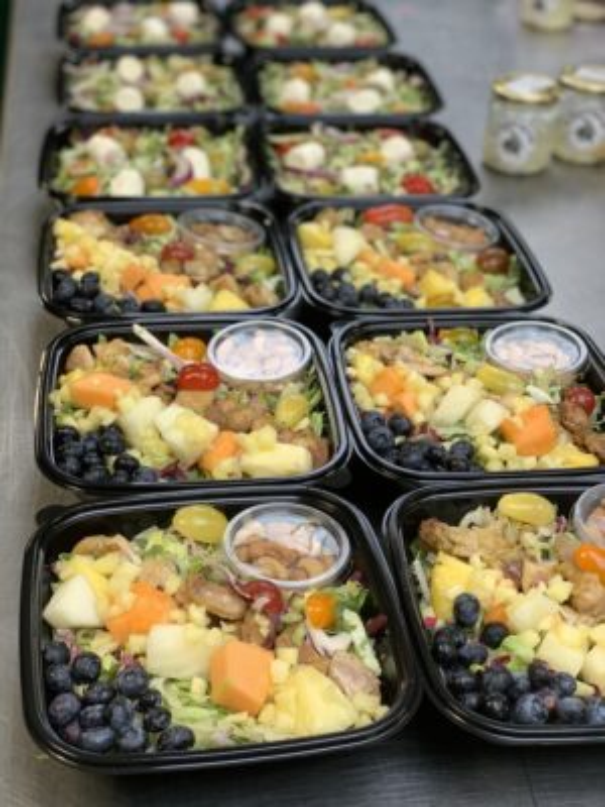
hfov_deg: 28.0
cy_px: 404
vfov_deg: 36.8
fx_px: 1212
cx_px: 302
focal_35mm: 52
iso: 100
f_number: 2.4
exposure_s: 1/122
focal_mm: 6
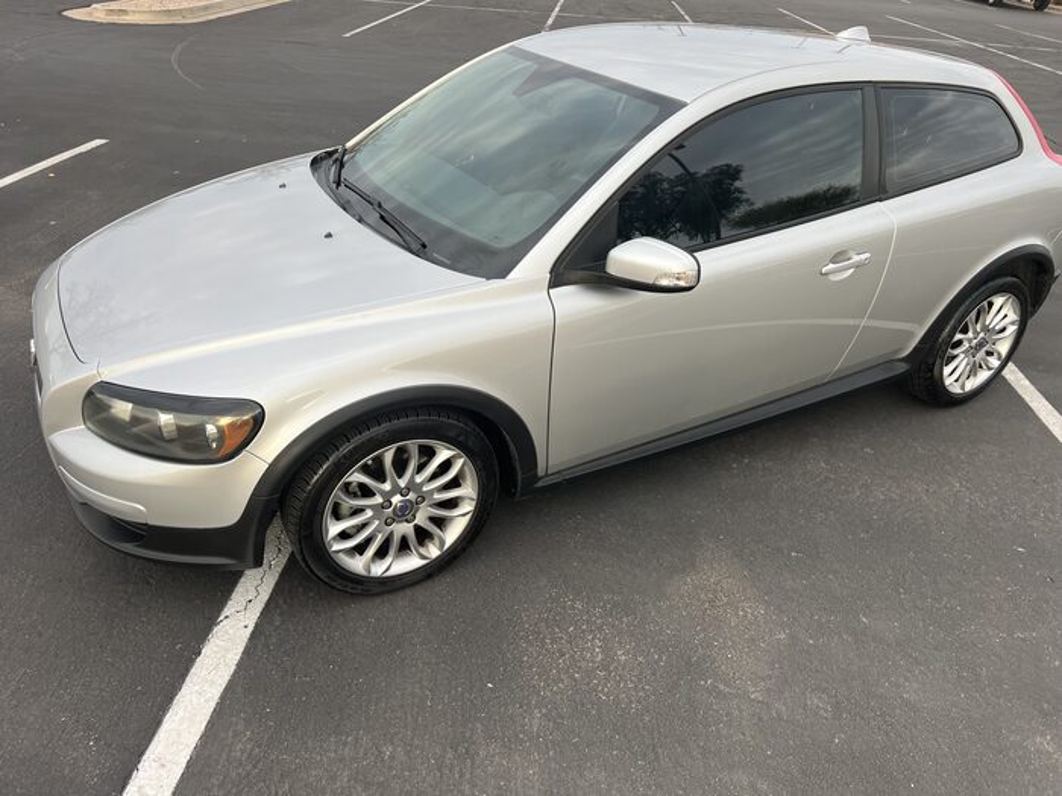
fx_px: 798
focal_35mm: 26
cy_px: 398
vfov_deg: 53.1
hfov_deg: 67.3
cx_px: 531
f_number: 1.5
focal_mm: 5.7
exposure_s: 1/346
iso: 50
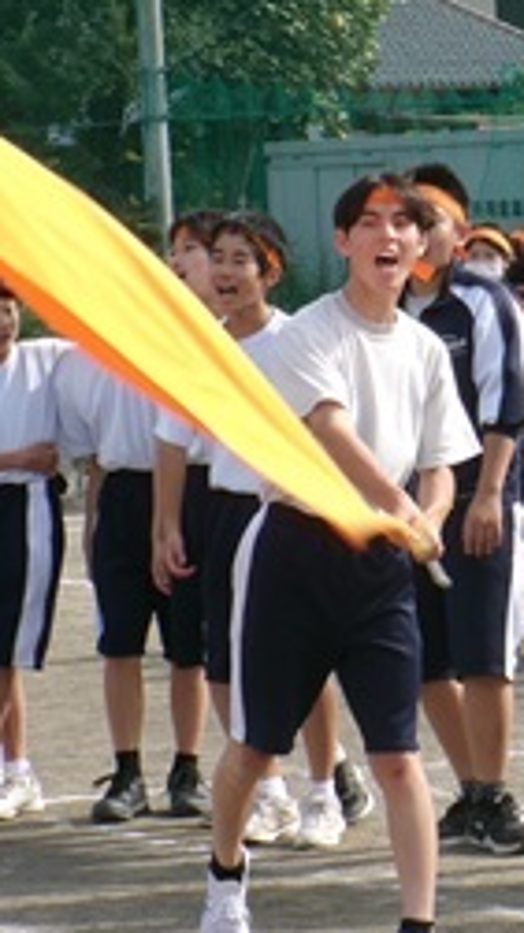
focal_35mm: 240
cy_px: 338
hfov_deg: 5.0
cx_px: 580
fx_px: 5934
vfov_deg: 9.0
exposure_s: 1/280
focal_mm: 20.6
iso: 100
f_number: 6.2
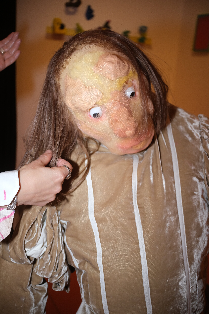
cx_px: 104
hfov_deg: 32.6
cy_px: 157
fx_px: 357
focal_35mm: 41
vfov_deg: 47.4
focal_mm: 27
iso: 640
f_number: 2.8
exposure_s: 1/180
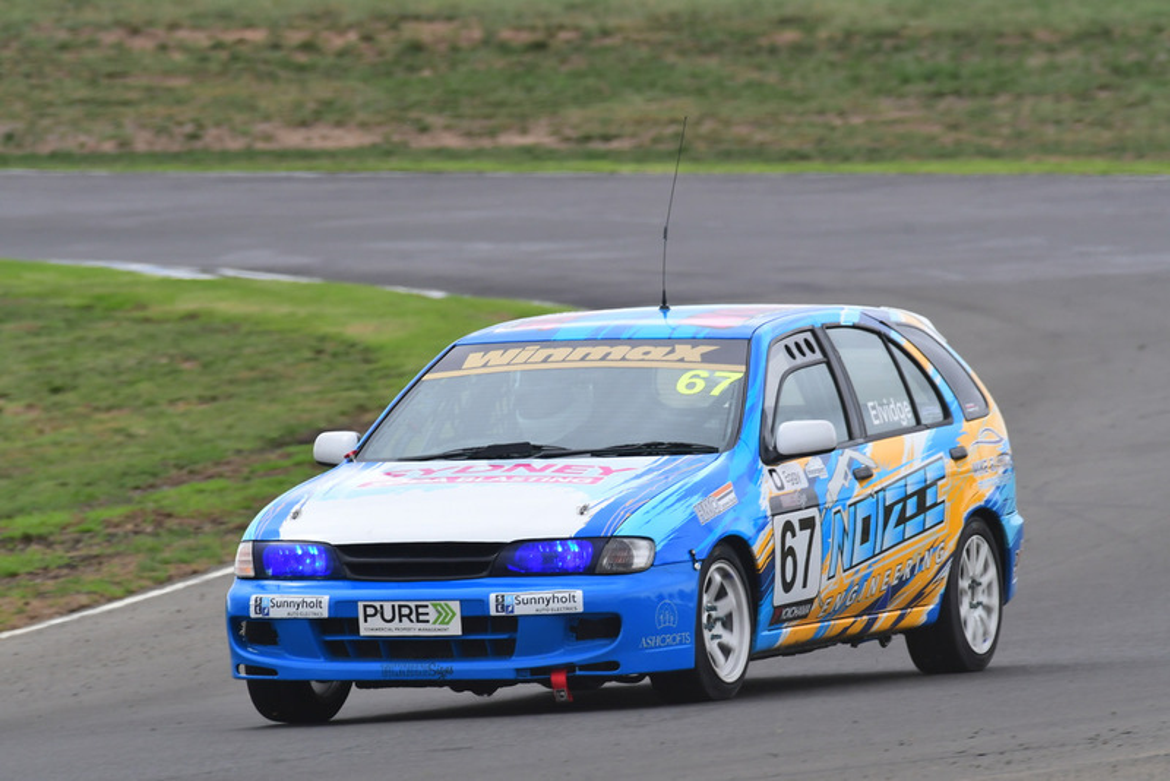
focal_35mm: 690
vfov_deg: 2.0
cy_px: 390
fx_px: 22432
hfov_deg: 3.0
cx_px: 585
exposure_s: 1/640
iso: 500
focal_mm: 460
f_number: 10
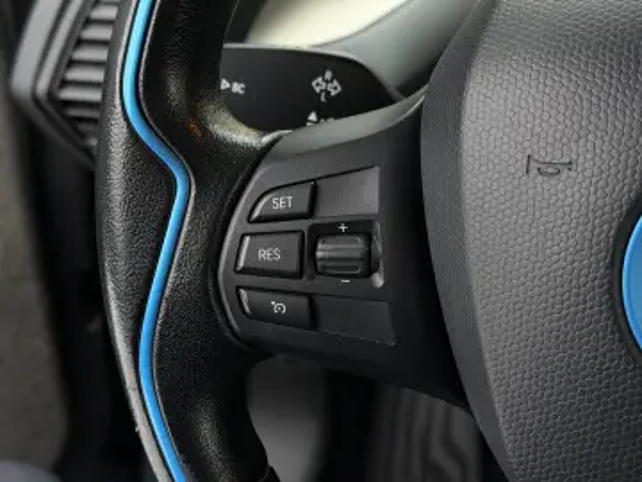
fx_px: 890
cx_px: 321
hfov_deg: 39.7
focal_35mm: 48
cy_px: 241
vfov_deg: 30.3
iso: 200
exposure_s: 1/119
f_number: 1.78
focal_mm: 6.76
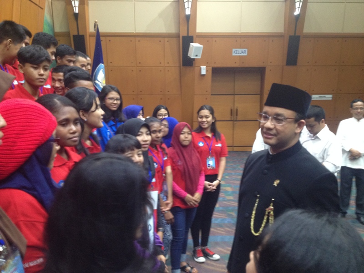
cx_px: 182
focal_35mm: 35
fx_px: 368
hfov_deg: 52.6
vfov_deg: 40.7
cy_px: 136
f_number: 2.4
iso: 200
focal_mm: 4.28
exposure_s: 1/20
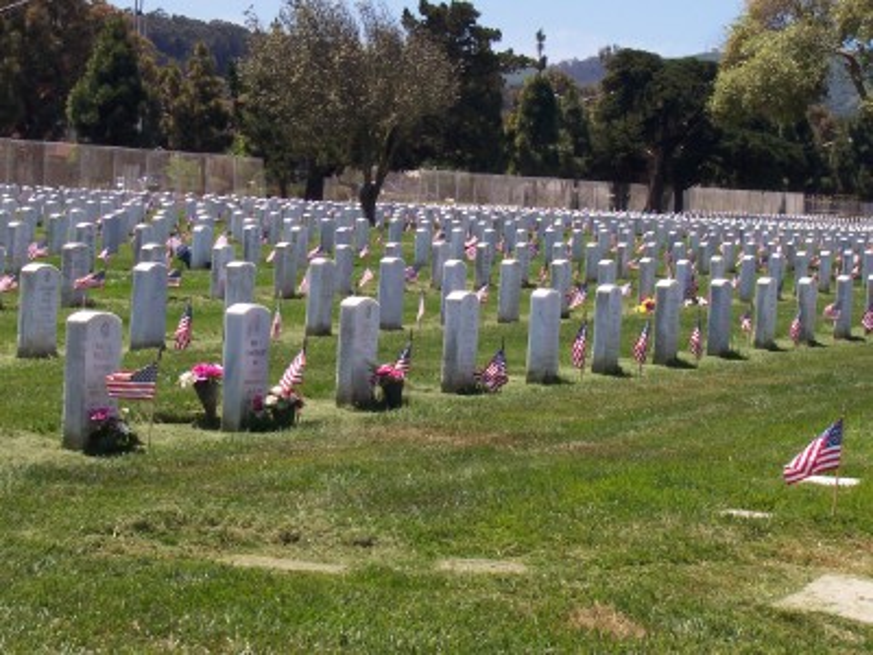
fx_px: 2799
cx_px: 436
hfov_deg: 17.7
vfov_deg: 13.3
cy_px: 328
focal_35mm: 111
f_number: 9.5
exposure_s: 1/180
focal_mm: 16.8
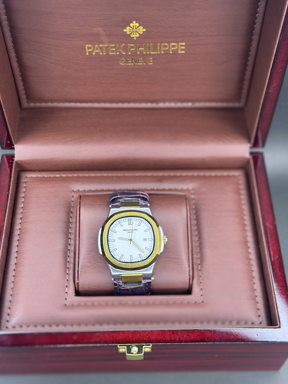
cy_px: 192
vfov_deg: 39.7
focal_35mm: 48
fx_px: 532
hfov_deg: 30.3
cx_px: 144
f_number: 1.78
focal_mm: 6.86
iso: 125
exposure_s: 1/118
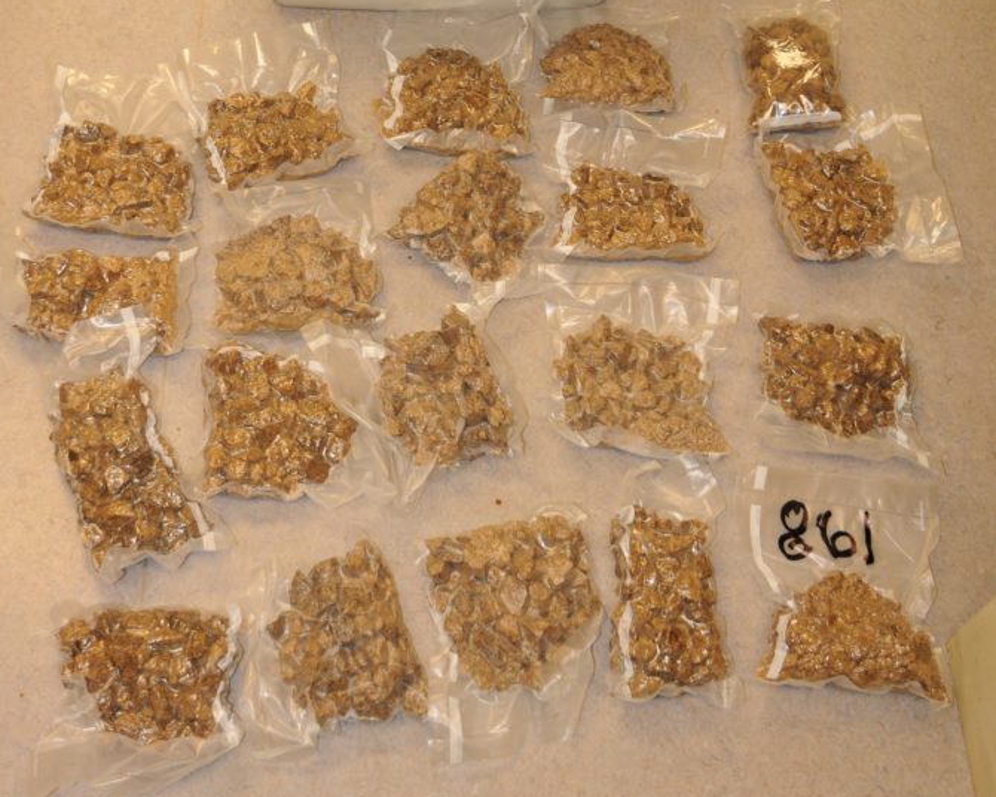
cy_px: 198
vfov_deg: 27.8
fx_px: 1583
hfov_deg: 34.9
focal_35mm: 54
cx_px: 494
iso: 640
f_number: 4.5
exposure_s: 1/60
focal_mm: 25
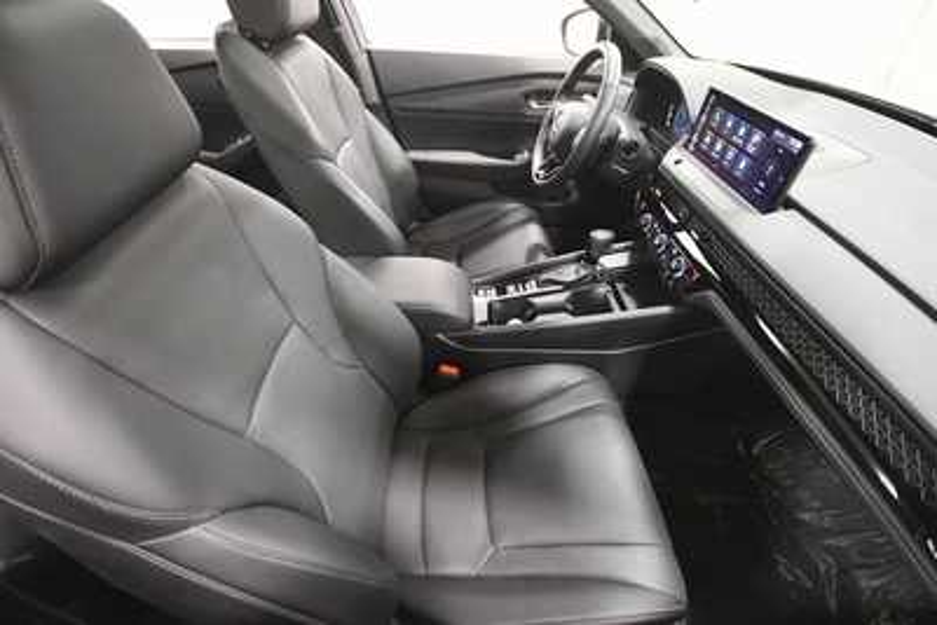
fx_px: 469
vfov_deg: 67.4
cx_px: 468
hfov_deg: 90.0
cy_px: 312
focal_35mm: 18
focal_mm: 12
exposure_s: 1/60
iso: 3200
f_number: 4.5
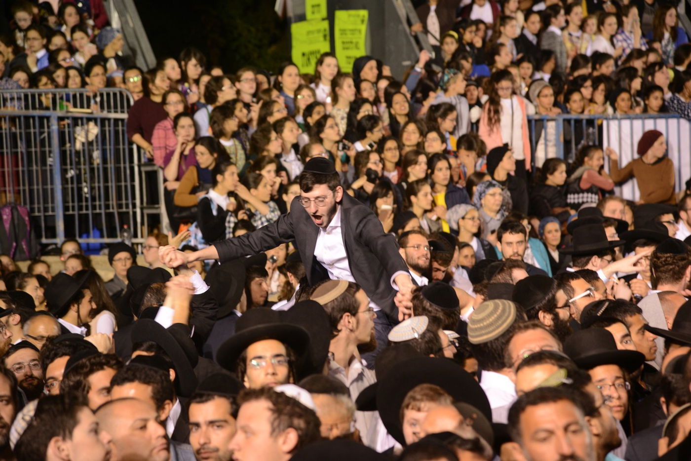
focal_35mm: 120
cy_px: 230
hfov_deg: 17.1
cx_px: 346
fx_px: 2304
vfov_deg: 11.4
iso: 1000
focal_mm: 120
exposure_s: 1/60
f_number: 5
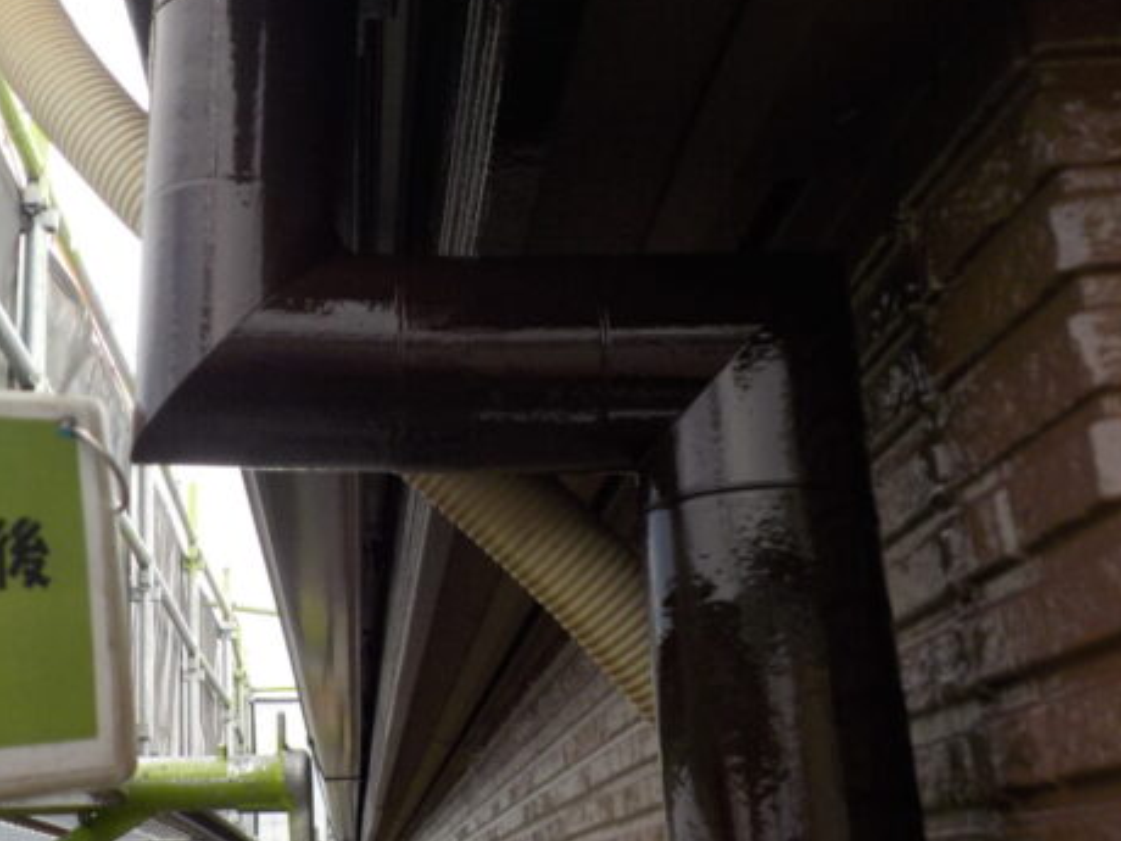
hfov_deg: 39.4
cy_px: 368
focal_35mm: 47
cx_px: 285
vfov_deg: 30.8
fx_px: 1522
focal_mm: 4.1
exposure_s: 1/200
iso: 125
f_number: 3.3
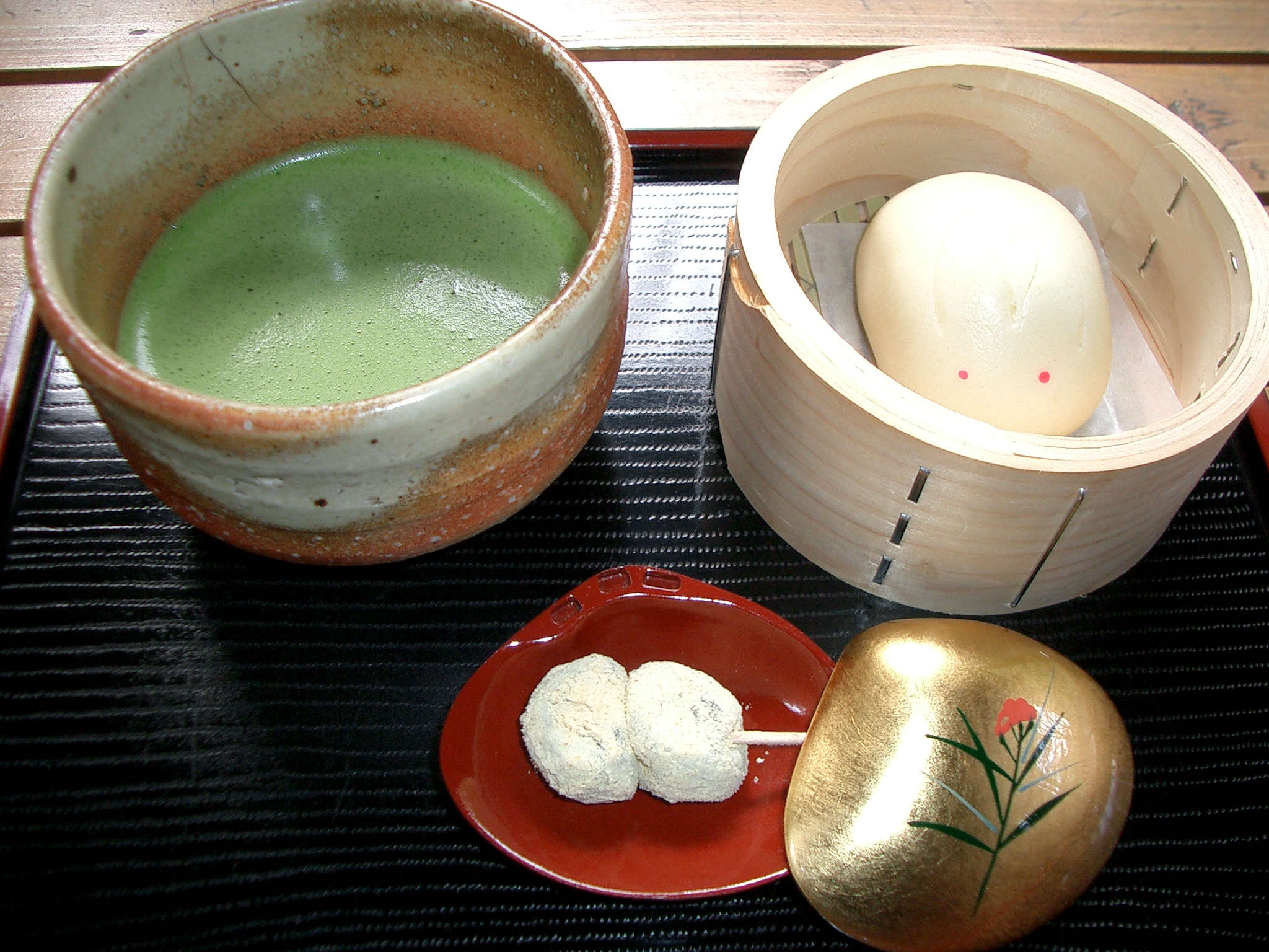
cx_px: 634
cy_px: 476
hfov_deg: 52.6
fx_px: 1283
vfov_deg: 40.7
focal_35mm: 35
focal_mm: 5.8
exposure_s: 1/40
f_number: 2.6
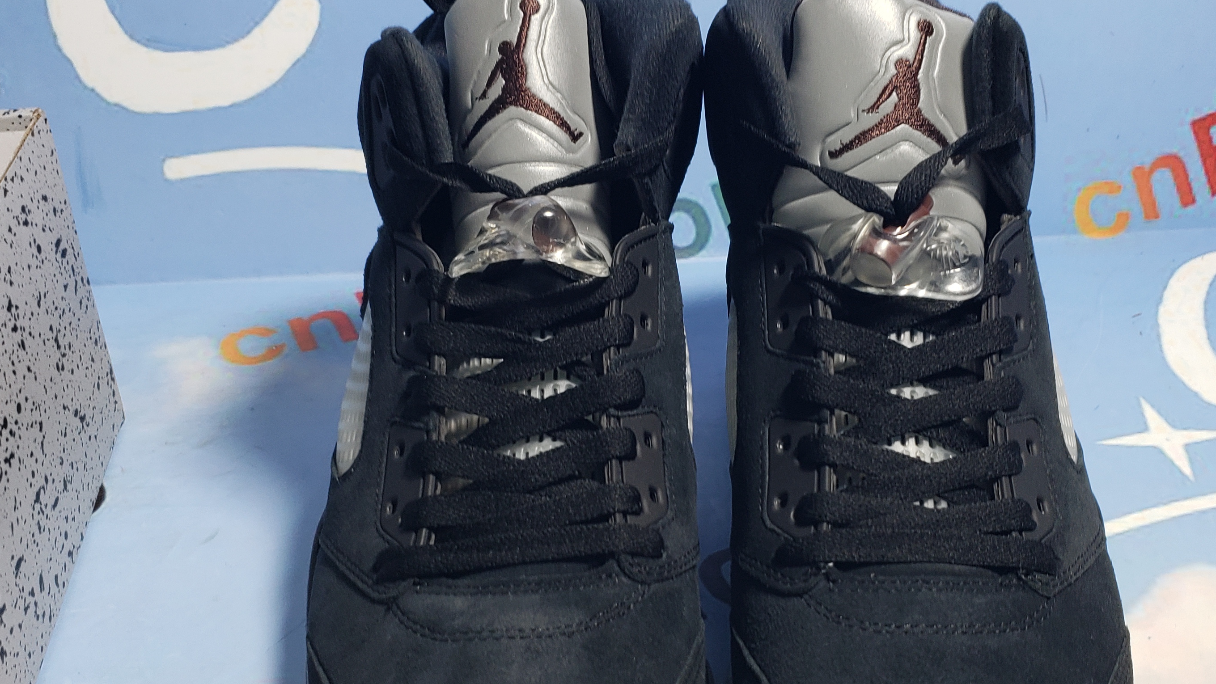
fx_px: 1354
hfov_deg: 48.2
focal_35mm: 42
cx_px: 682
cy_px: 431
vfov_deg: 28.2
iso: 50
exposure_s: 1/284
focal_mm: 4.3
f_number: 1.5
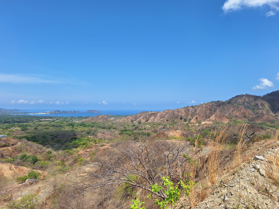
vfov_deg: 58.9
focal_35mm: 23
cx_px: 140
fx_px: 185
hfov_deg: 73.9
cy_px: 104
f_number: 1.8
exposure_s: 1/2092
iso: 40
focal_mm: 5.54
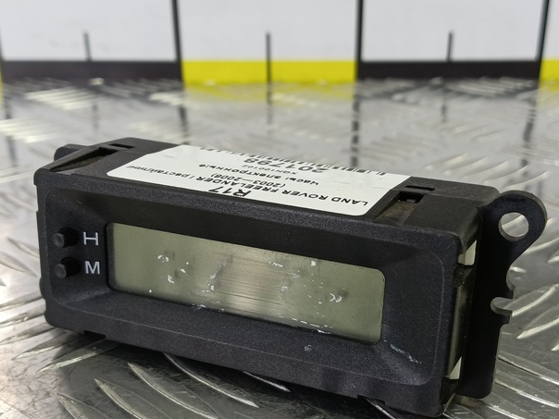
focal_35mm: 39
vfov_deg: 36.6
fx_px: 630
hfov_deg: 47.8
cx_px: 298
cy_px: 259
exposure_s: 1/50
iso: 125
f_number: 1.6
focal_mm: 4.11
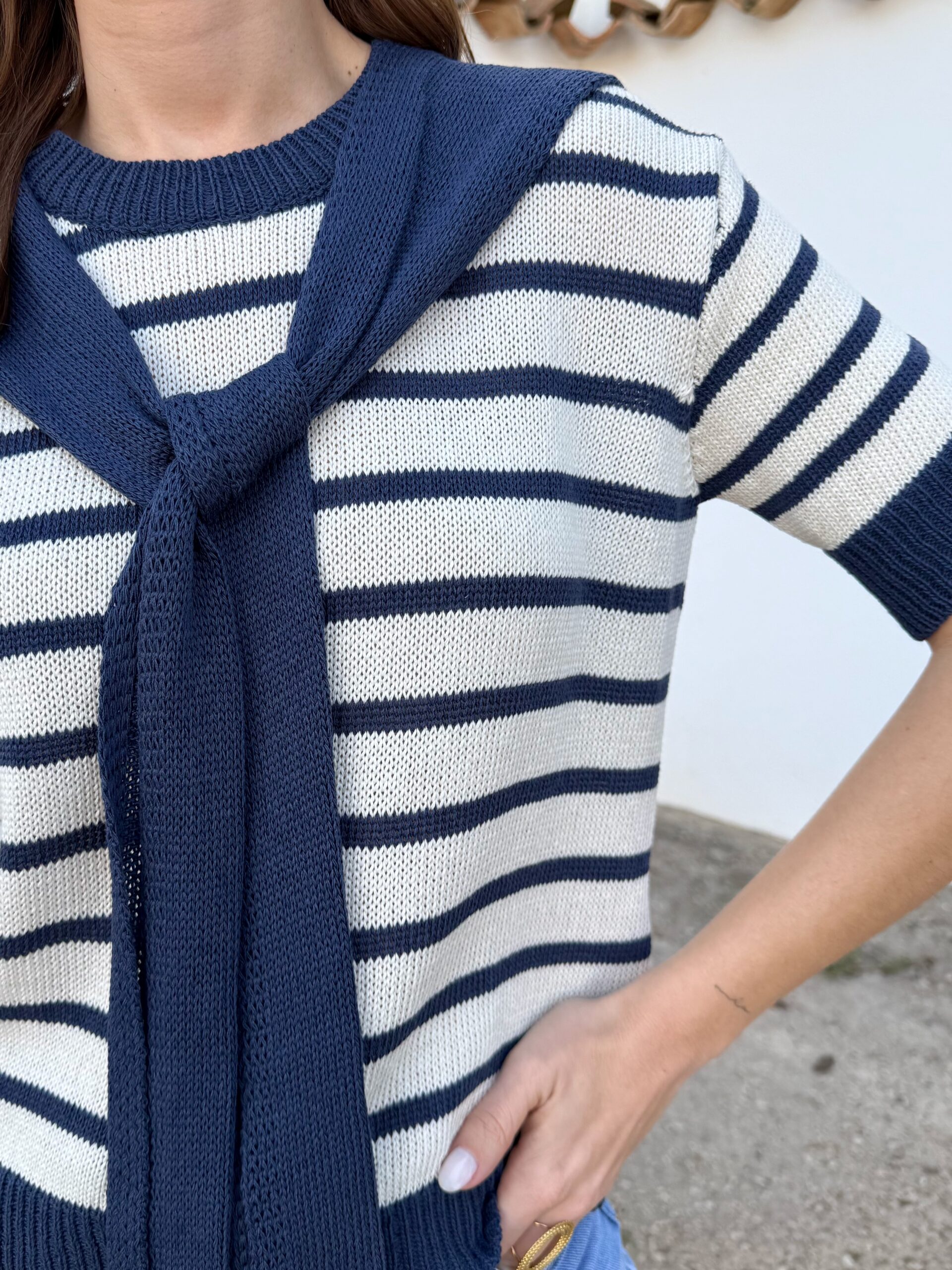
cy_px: 635
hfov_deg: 56.8
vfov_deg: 71.6
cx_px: 476
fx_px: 880
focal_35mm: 24
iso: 80
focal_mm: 6.76
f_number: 1.78
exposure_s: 1/695
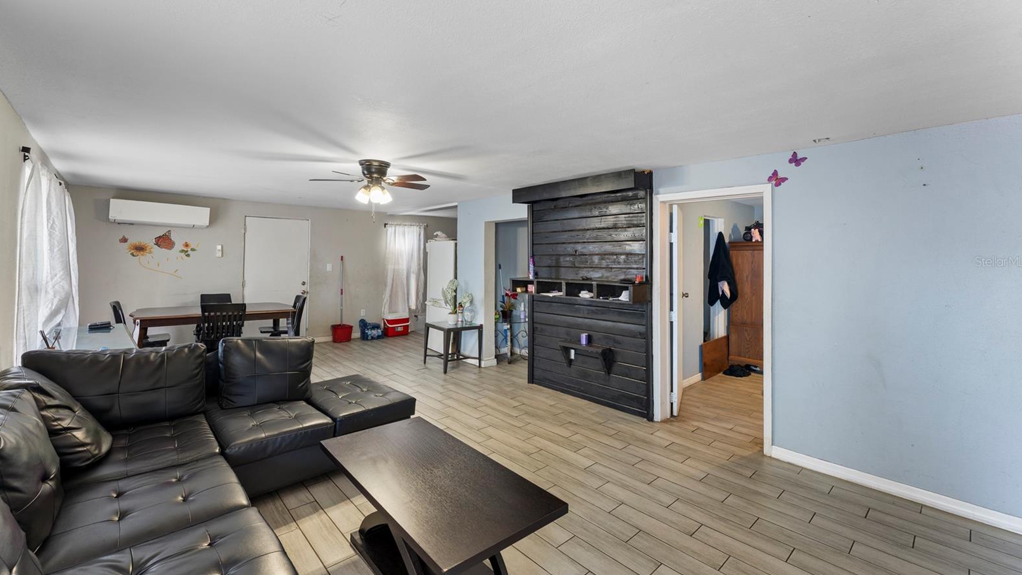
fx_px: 407
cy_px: 261
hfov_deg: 103.0
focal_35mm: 15
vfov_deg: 70.4
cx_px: 510
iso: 200
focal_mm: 14
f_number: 8
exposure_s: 1
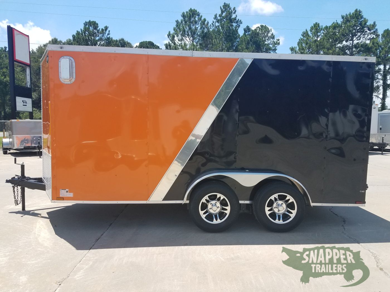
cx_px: 195
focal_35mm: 26
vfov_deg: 53.1
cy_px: 146
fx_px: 293
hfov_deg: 67.3
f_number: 1.7
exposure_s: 1/1452
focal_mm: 4.2
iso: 40
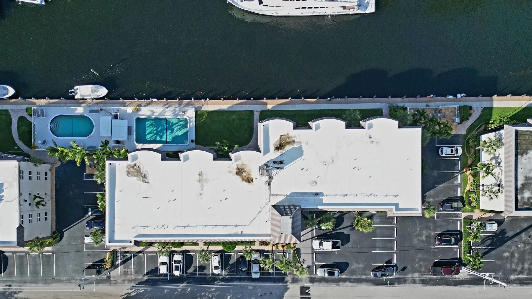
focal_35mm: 27
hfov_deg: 69.8
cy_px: 189
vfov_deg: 42.6
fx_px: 381
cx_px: 261
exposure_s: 1/2000
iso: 110
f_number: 1.7
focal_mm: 6.72
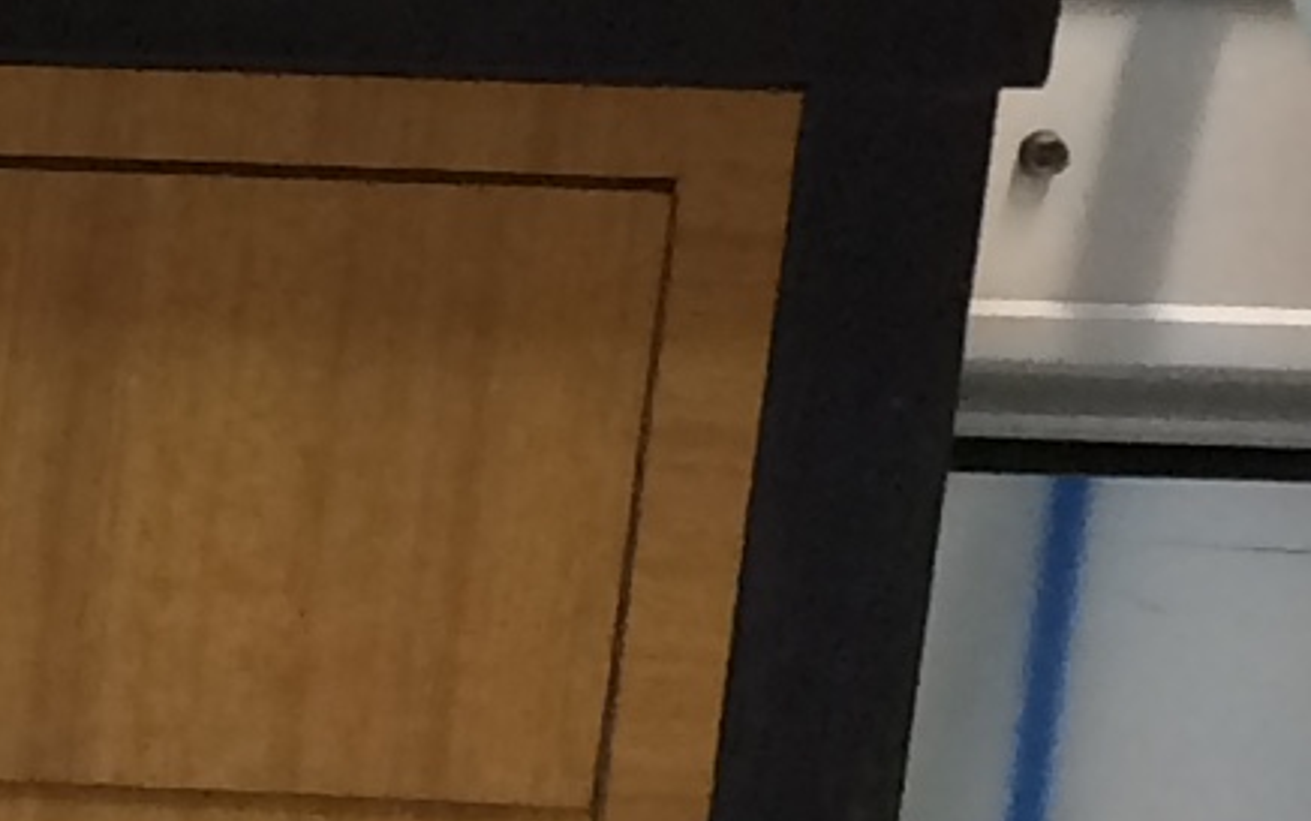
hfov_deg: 8.2
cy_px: -180
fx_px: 8222
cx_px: -2105
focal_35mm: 230
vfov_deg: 5.7
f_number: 2.2
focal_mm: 4.15
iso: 100
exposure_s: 1/33
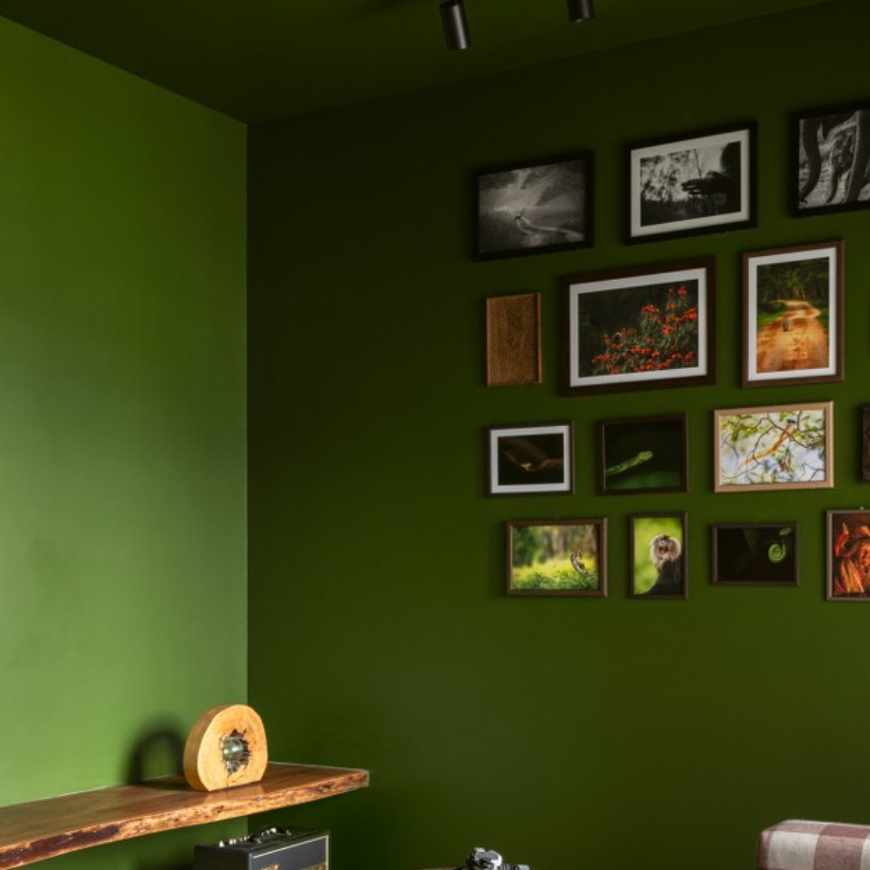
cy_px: 572
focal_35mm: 47
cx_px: 432
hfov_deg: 36.1
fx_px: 1336
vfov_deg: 35.7
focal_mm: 36
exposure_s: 1.6
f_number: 8
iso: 320
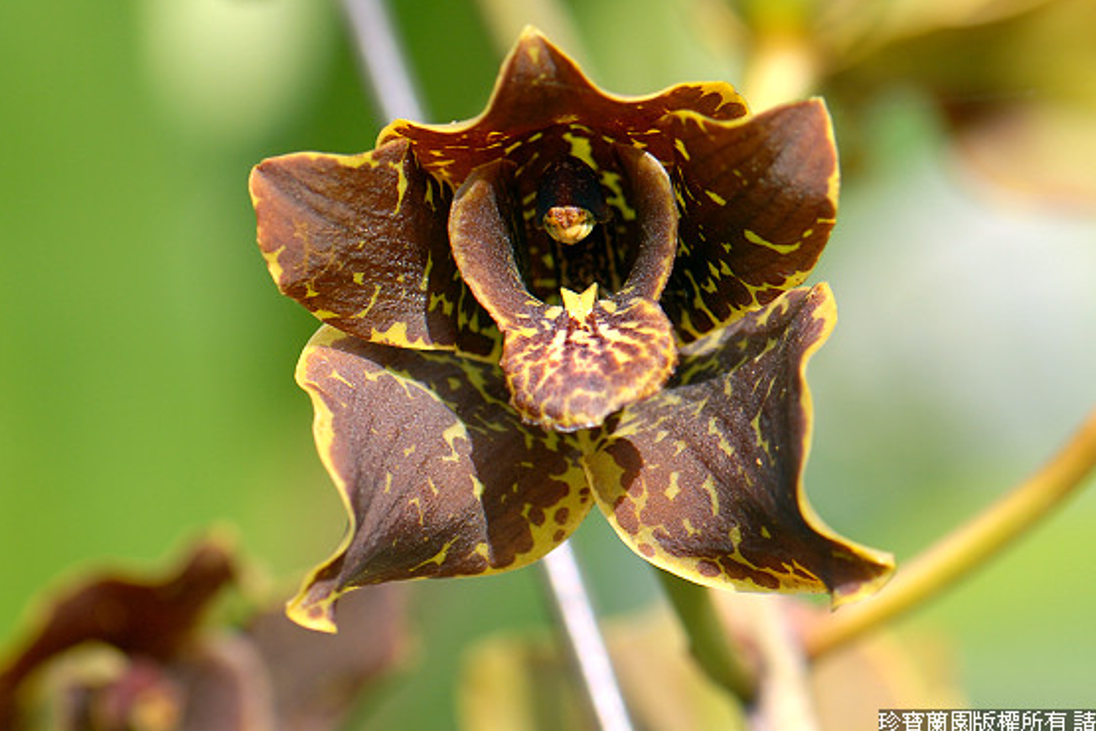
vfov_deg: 7.6
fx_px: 5528
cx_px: 590
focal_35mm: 182
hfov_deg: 11.3
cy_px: 314
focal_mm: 105
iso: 200
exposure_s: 1/125
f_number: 6.3
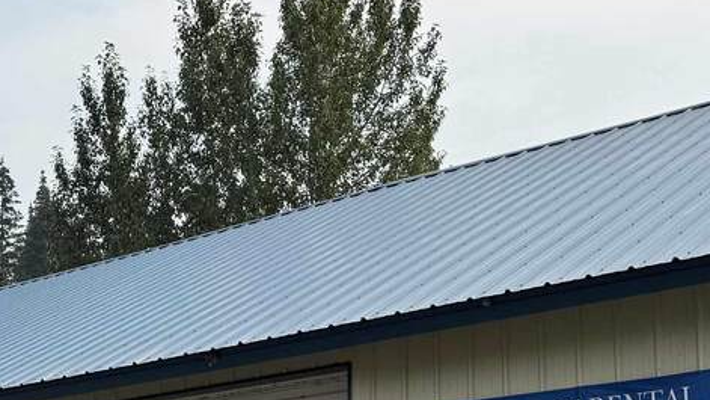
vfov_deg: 16.1
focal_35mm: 71
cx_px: -26
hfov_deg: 27.7
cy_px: 513
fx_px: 1337
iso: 80
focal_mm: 6.76
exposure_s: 1/4049
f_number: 1.78
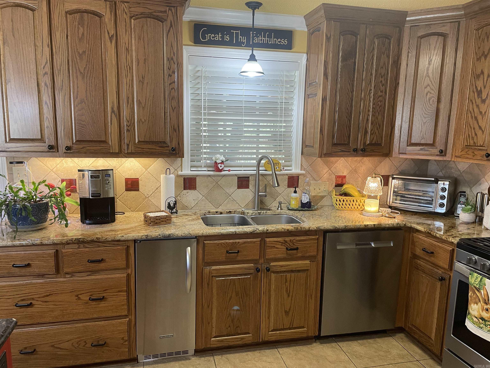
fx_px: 368
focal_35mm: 26
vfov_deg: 53.1
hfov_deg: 67.3
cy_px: 184
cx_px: 245
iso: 125
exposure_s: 1/60
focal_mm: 4.2
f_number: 1.6
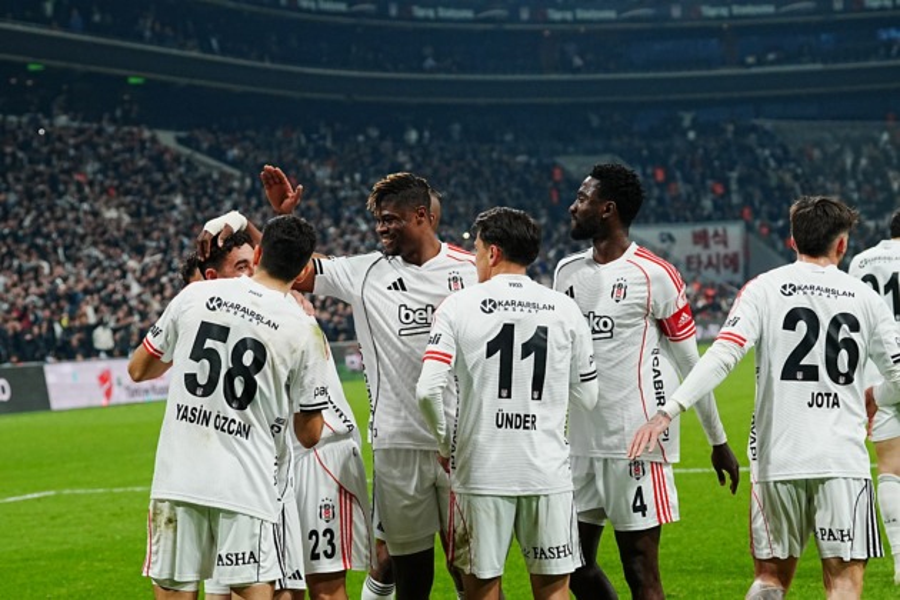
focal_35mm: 105
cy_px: 300
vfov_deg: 13.0
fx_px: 2625
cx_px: 450
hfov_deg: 19.5
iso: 1600
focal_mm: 70
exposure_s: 1/1600
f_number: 3.5
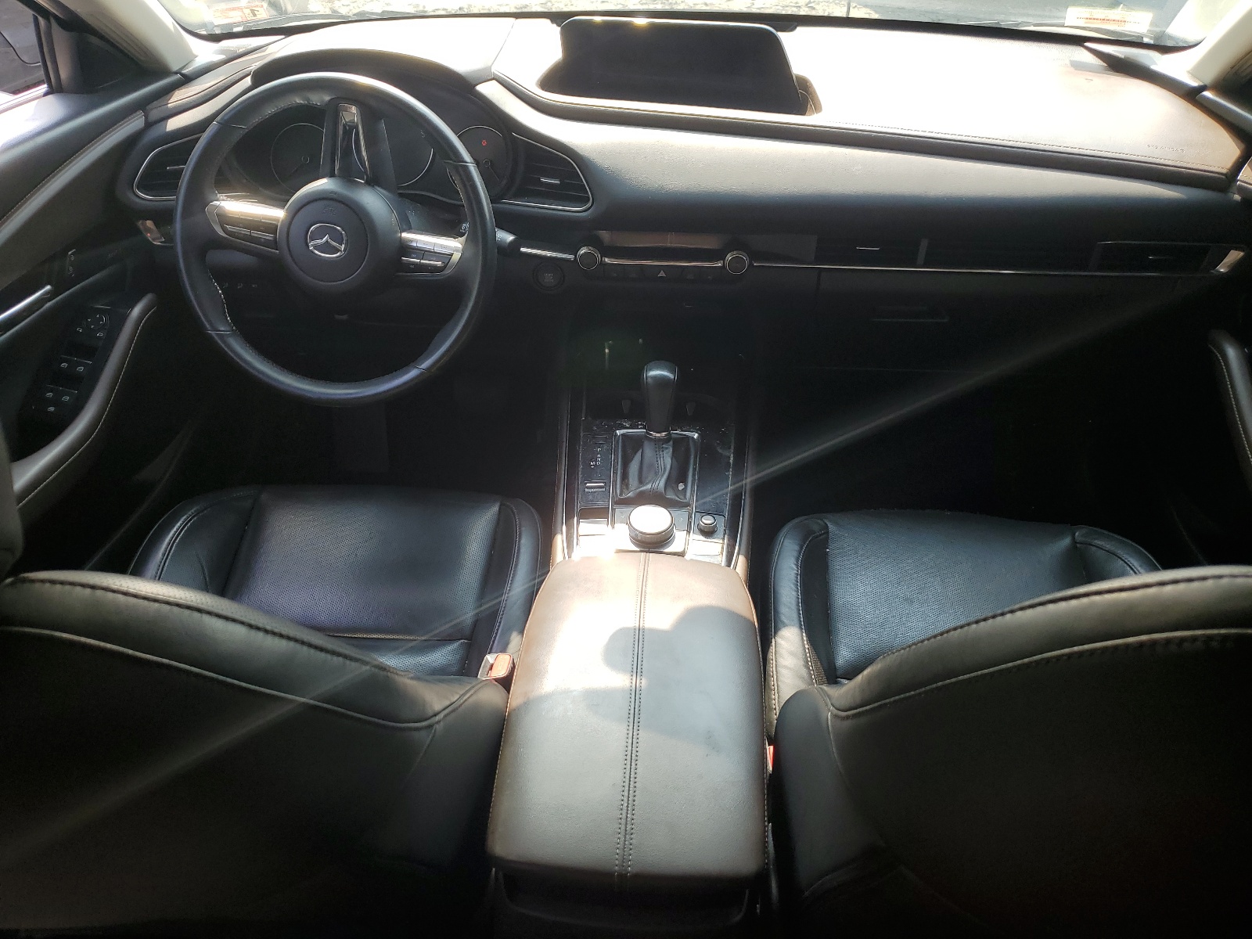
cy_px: 470
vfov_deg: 53.1
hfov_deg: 67.3
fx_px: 940
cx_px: 626
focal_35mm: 26
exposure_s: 1/370
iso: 50
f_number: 1.5
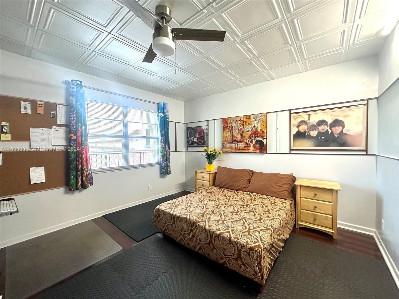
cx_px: 200
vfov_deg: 85.7
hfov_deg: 102.1
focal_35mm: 14
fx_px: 161
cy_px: 150
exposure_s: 1/120
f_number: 2.2
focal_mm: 2.22
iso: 160
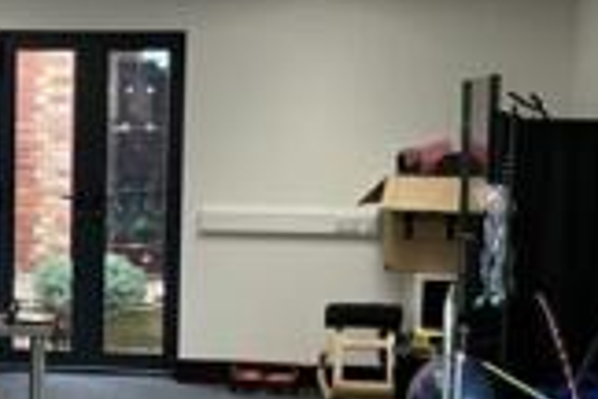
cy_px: 308
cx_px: 42
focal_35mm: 105
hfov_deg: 19.1
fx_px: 1744
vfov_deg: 13.0
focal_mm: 3.99
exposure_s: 1/72
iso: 80
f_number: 1.8
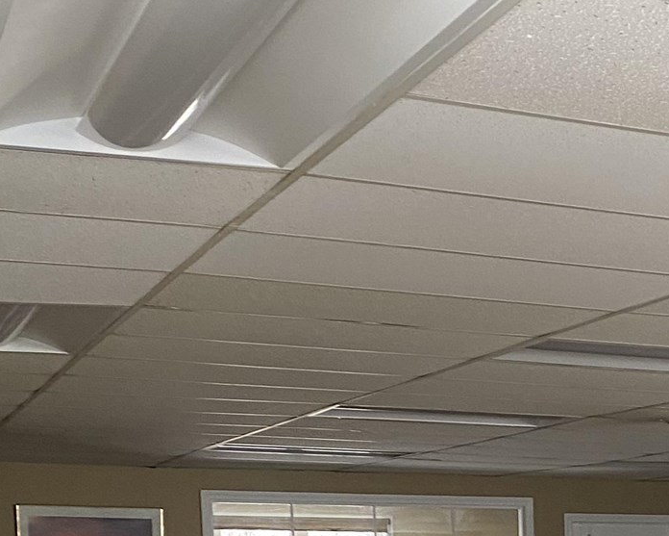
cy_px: 845
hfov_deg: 21.7
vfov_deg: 16.4
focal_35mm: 84
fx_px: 1663
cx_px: 706
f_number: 1.8
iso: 125
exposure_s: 1/74
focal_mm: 4.25
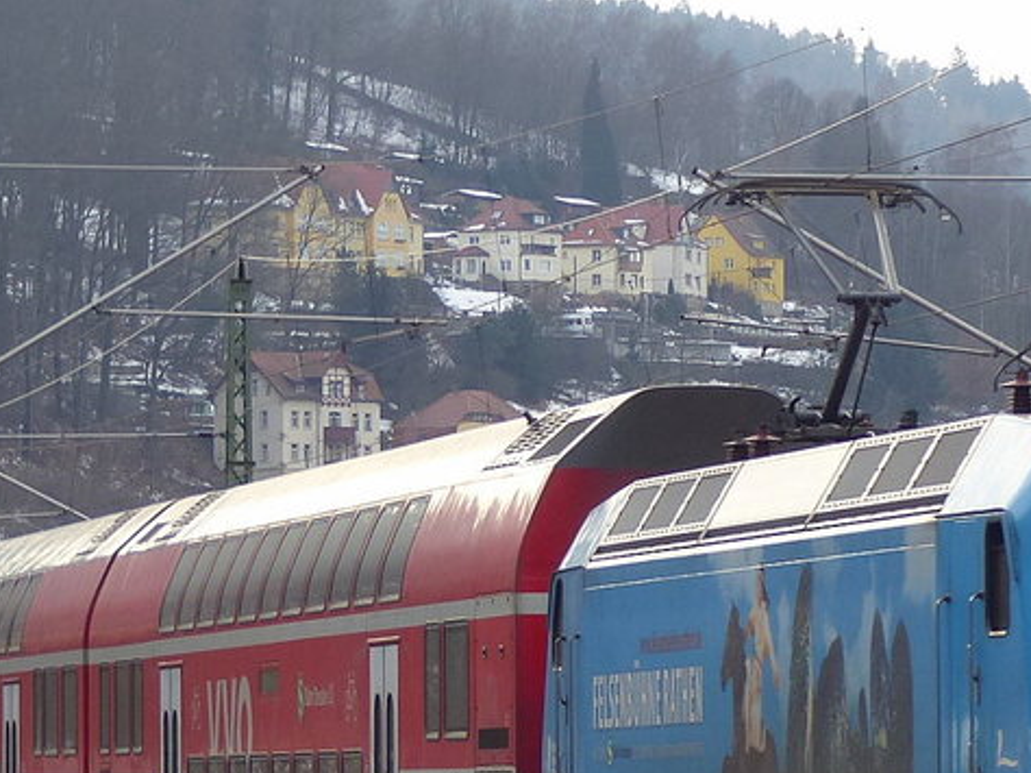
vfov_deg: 4.4
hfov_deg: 5.9
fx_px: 10032
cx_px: 618
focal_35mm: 337
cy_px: 490
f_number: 2.8
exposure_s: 1/640
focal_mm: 23.9
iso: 100
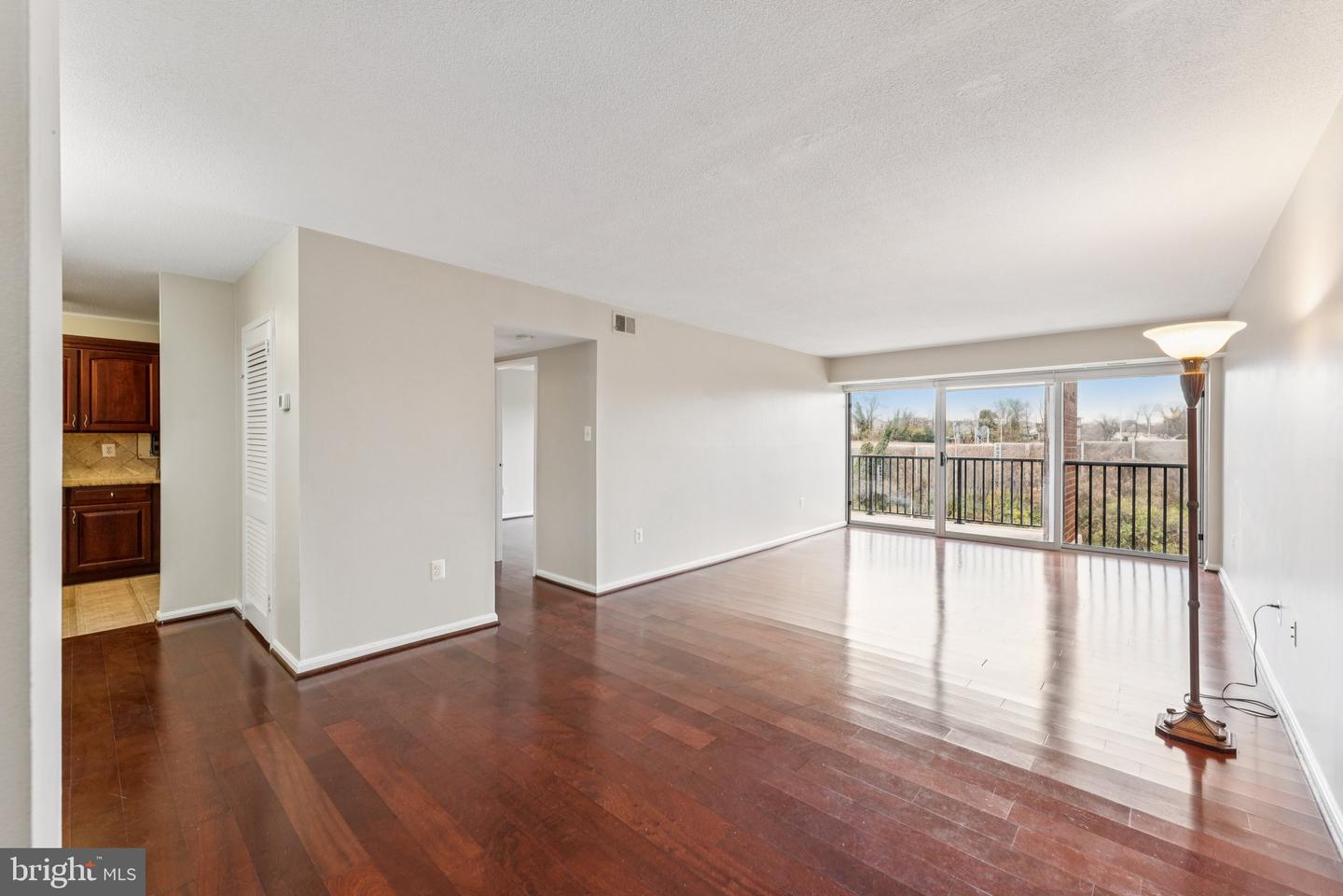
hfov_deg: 101.9
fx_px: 545
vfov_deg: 78.8
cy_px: 448
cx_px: 672
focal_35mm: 15
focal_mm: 14.6
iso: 200
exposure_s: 1/10
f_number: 8
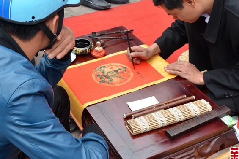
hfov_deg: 32.3
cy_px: 56
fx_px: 412
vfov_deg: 21.9
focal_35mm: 62
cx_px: 107
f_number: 10
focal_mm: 26
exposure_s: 1/320
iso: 1250
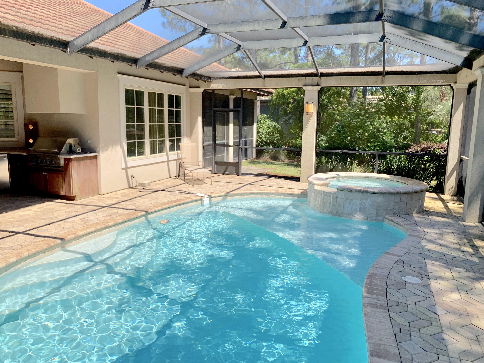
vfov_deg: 53.1
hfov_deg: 67.3
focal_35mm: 26
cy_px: 182
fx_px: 364
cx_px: 242
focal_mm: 4.25
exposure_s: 1/928
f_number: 1.8
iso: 25
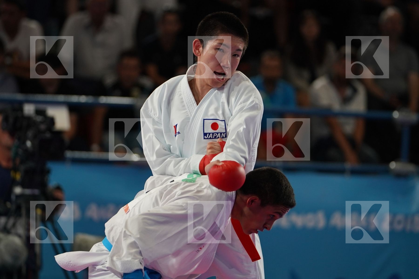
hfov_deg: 7.7
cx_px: 210
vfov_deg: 5.1
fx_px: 3119
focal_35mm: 268
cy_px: 140
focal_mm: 179
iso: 1000
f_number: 2.8
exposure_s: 1/1000
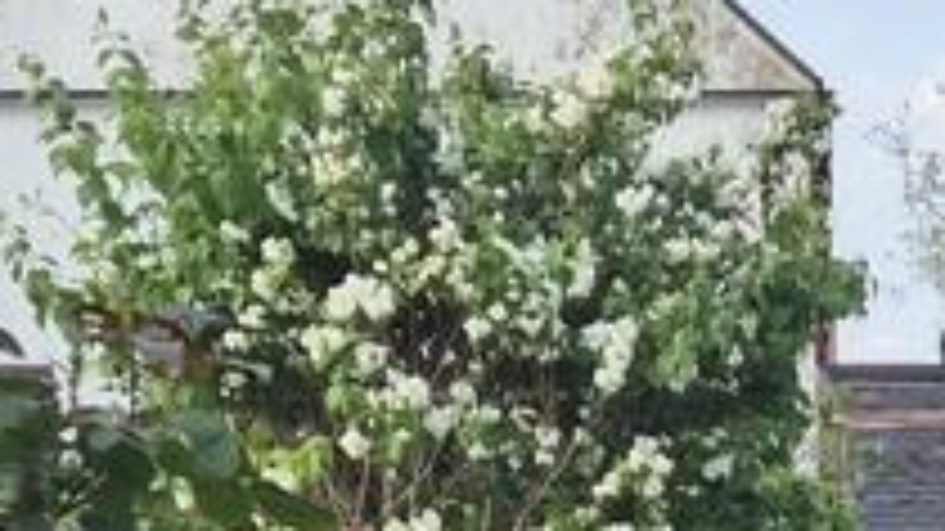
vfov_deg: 9.4
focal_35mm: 122
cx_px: 1048
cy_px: 1008
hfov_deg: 17.0
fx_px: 3056
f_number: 1.8
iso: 25
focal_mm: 5.4
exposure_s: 1/674
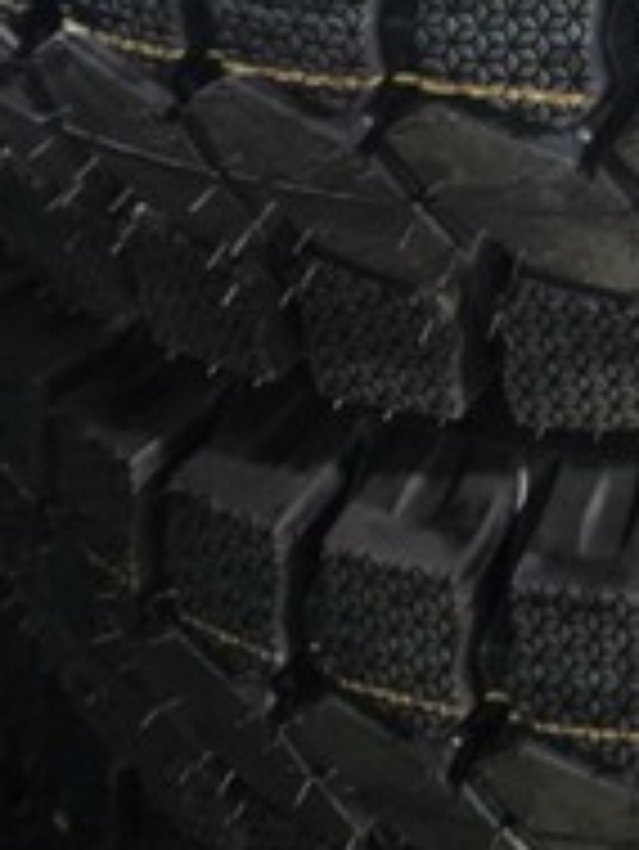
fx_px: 1795
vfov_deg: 22.1
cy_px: -418
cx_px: 918
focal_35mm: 73
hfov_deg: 18.3
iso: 1600
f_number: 1.8
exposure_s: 1/24
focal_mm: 6.4
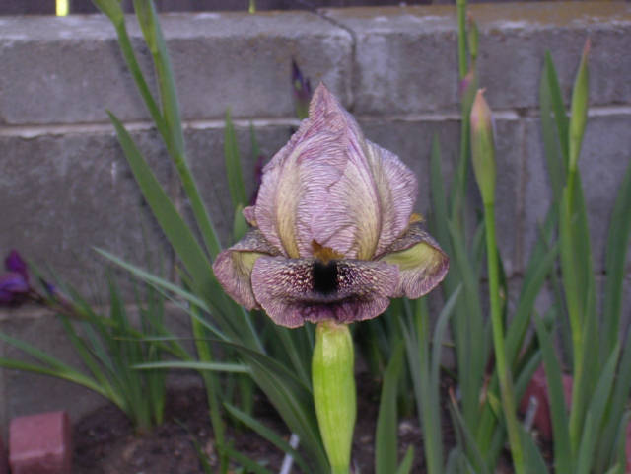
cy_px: 237
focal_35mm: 115
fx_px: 2096
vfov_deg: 12.9
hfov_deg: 17.1
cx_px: 316
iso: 139
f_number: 4.9
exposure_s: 1/60.1
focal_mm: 17.4
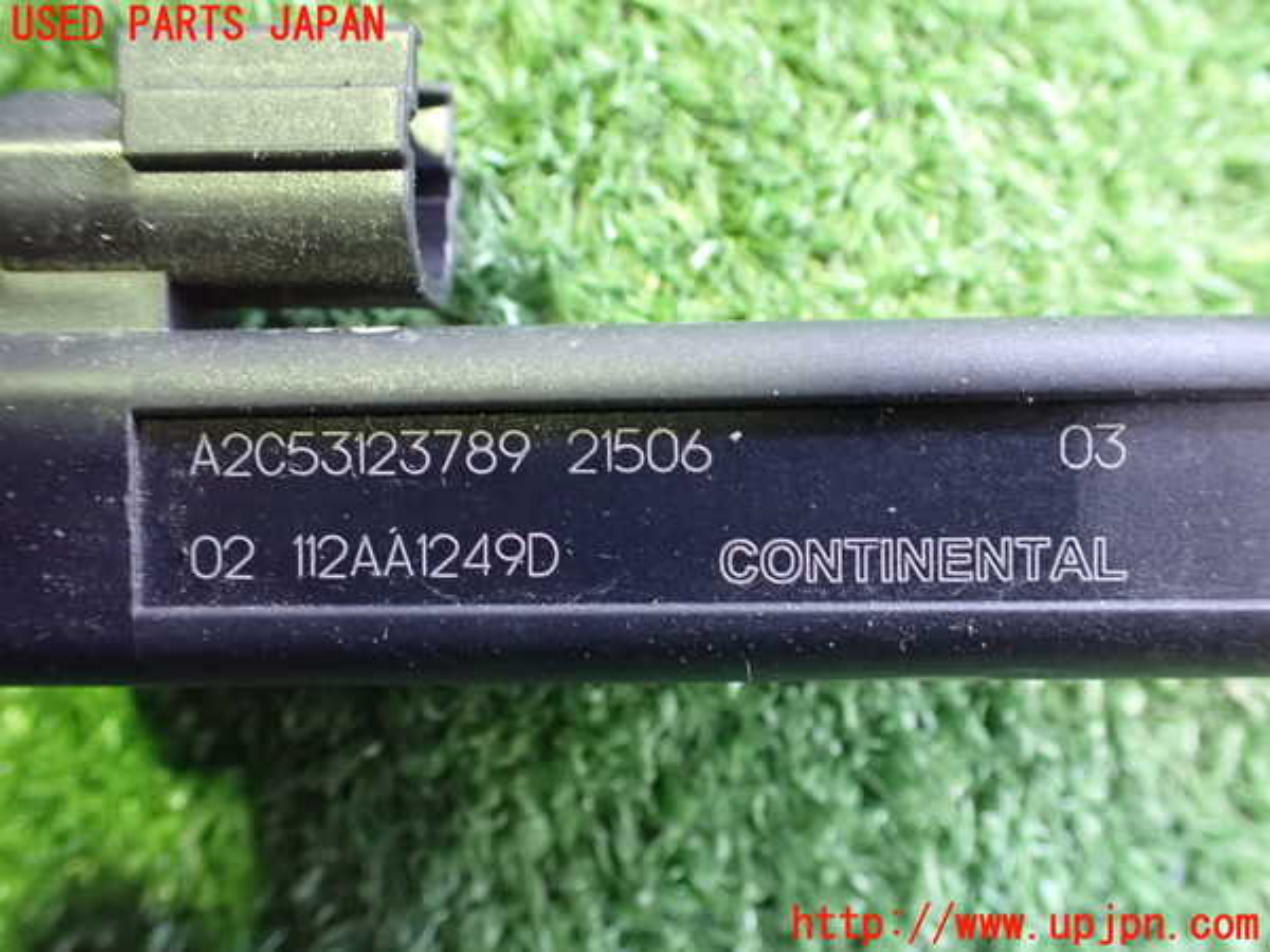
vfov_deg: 46.8
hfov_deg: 60.0
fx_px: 1101
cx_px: 635
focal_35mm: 30
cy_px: 476
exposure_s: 1/30
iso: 1600
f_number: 2.3
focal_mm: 5.4
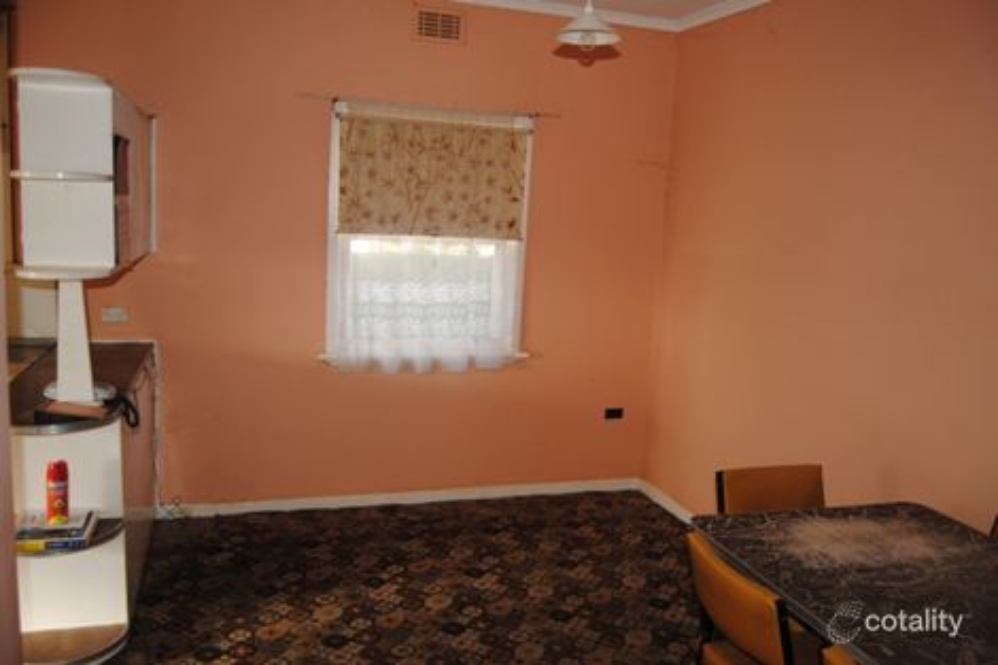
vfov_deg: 45.6
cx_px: 499
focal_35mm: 28
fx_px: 790
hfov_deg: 64.6
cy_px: 332
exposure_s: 1/60
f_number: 3.5
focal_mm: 19
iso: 200
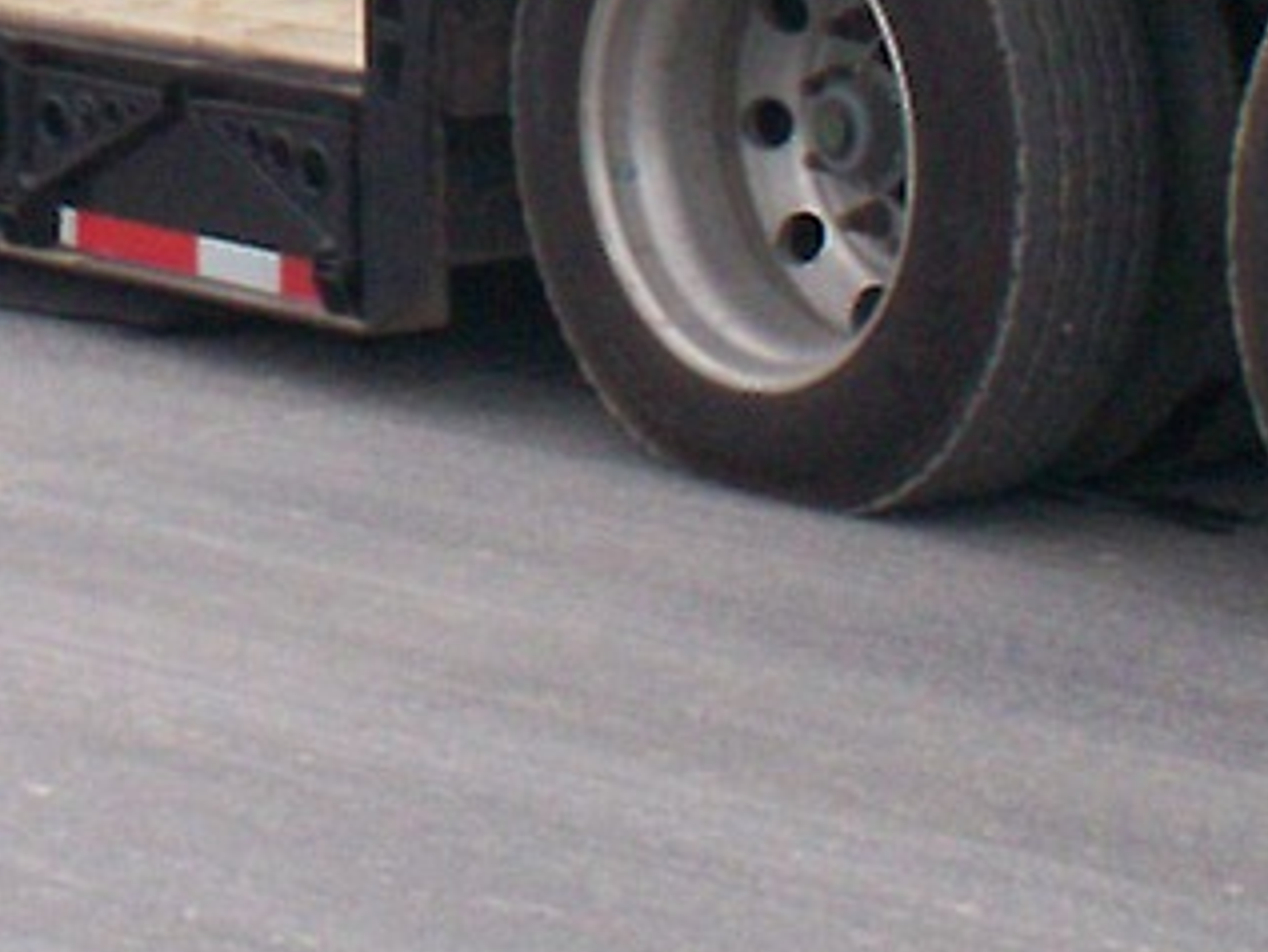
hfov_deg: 10.3
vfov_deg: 7.7
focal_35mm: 189
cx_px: -324
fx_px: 6926
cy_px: -636
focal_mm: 6
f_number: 4.5
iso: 100
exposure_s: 1/350
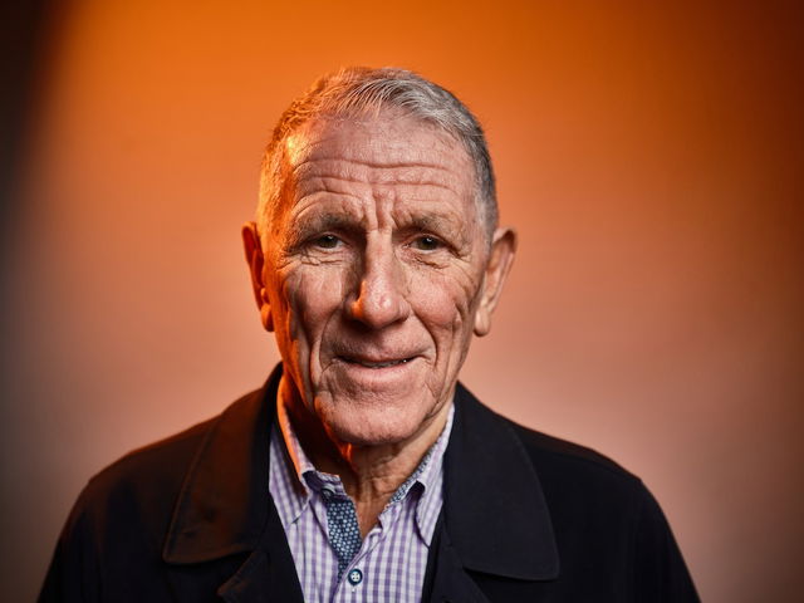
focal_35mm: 41
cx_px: 402
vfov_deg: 35.1
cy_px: 302
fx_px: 952
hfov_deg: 45.8
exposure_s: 1/125
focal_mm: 51.7
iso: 1250
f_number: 4
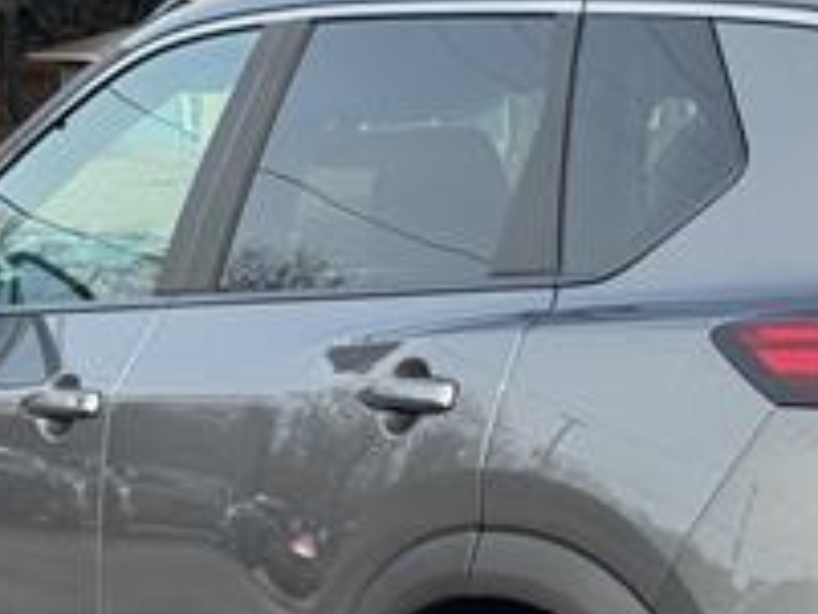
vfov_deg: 9.7
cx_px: 790
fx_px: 3618
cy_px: 553
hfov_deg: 12.8
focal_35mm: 153
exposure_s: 1/1312
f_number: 1.78
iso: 64
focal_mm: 6.76
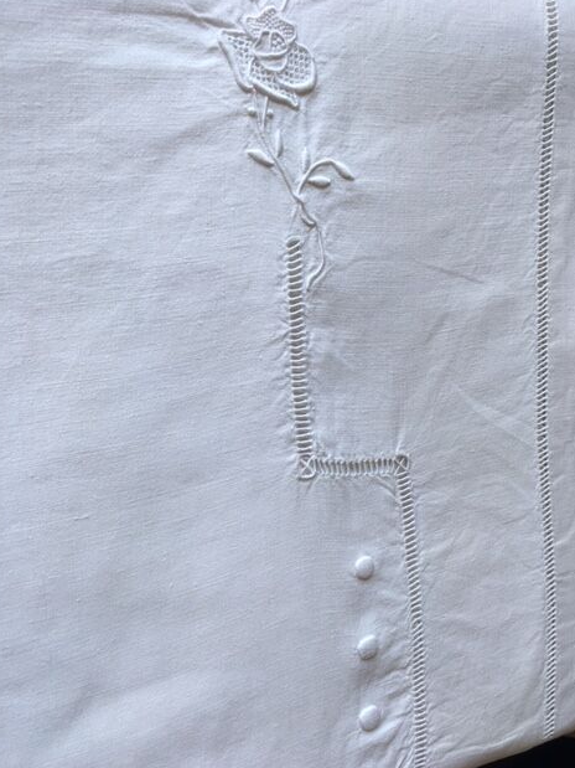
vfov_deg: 60.0
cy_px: 391
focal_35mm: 30
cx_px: 286
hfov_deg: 46.8
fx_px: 665
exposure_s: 1/100
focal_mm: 4.15
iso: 25
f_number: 2.2
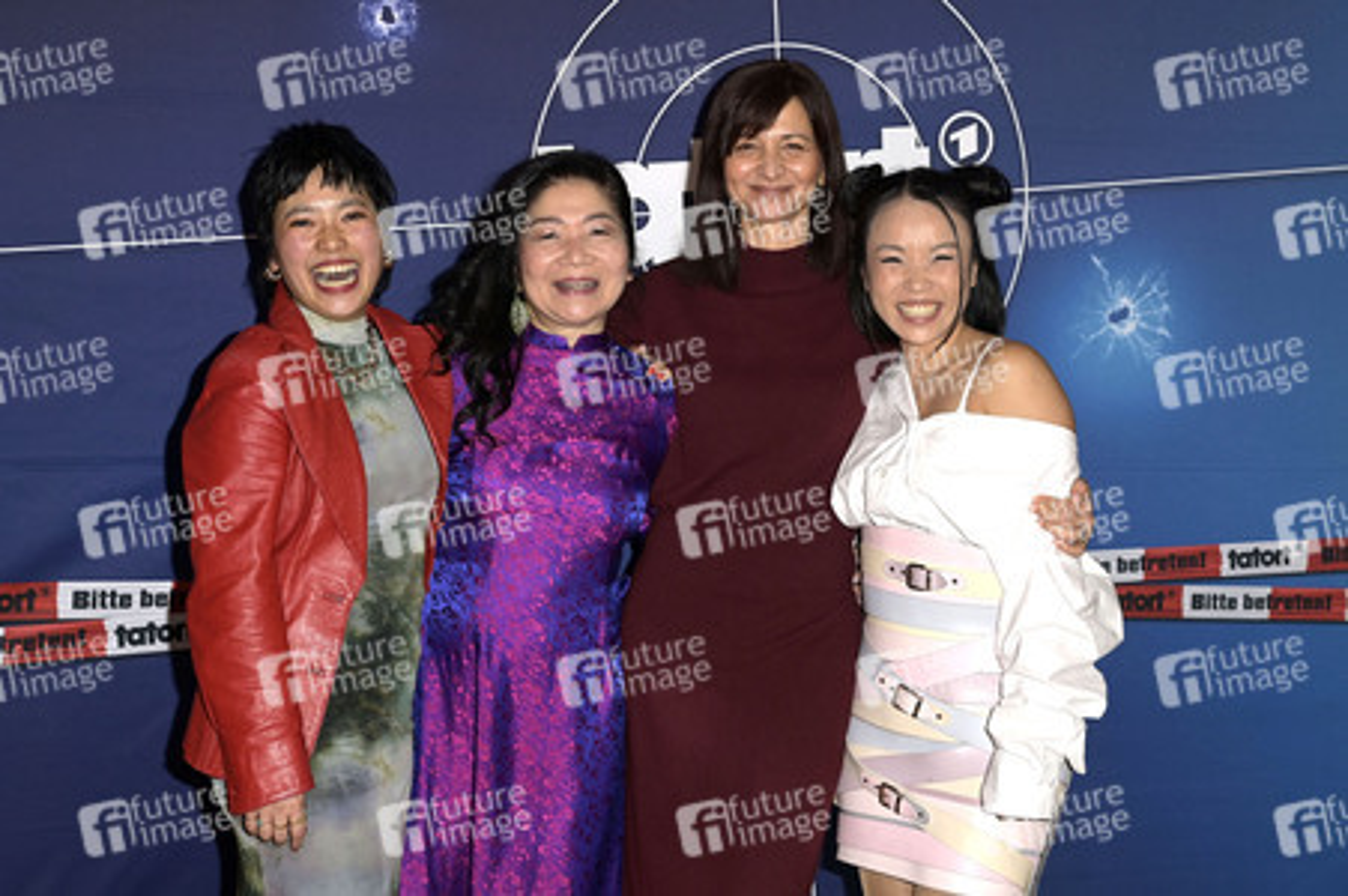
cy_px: 448
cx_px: 674
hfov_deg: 32.4
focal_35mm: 62
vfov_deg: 21.9
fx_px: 2320
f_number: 5.6
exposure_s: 1/250
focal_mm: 62
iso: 640
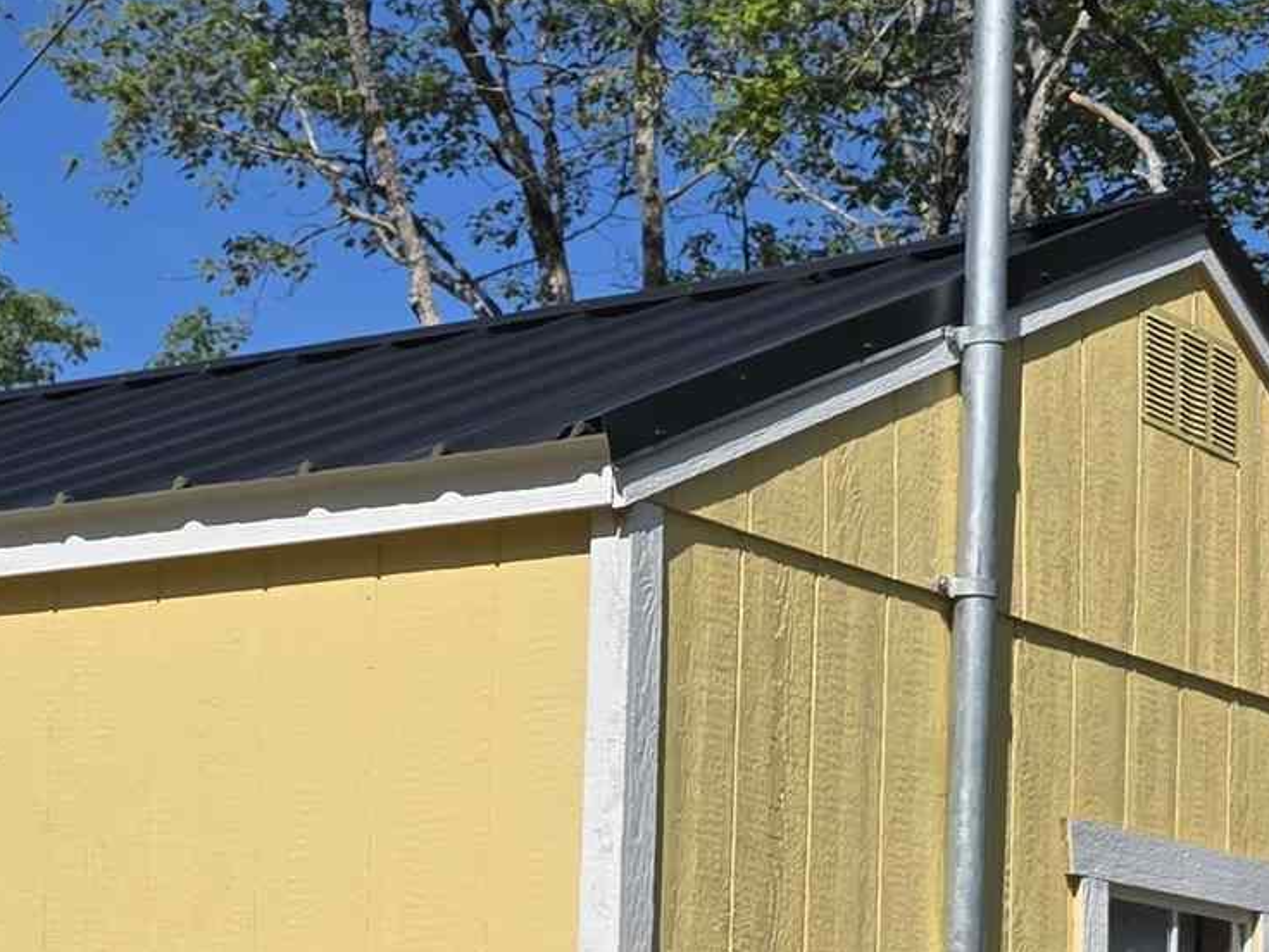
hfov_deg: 20.3
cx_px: 350
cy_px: 1014
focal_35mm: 96
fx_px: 3519
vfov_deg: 15.1
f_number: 1.7
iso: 64
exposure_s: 1/7944
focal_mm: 6.3
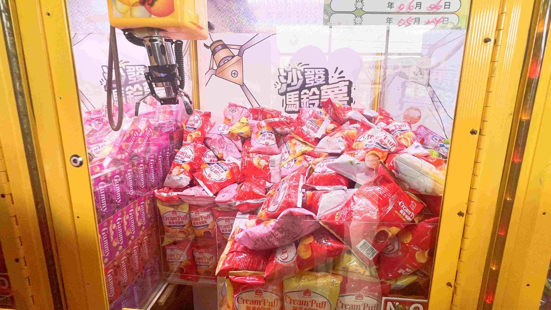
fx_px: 219
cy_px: 134
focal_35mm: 15
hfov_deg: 103.0
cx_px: 286
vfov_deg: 70.2
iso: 32
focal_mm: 1.57
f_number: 1.8
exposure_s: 1/123
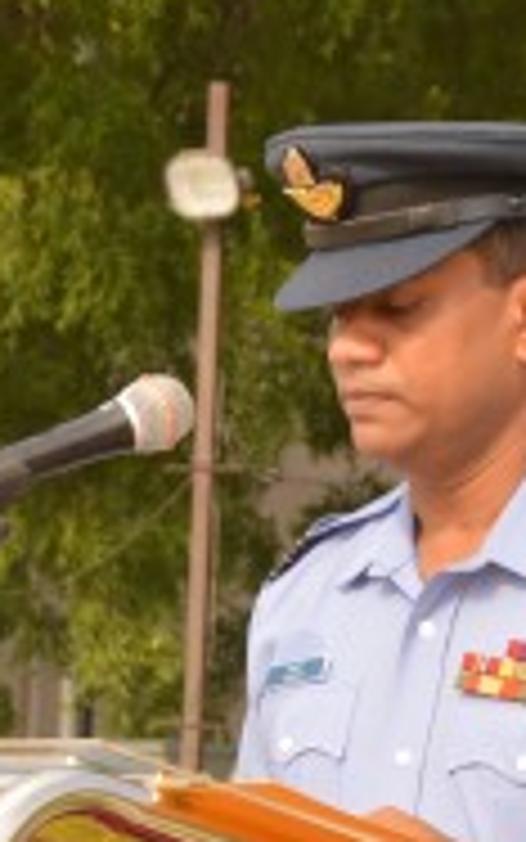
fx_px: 8403
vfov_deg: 5.7
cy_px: 765
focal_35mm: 367
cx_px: 157
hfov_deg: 3.6
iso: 200
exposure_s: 1/125
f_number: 11
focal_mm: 75
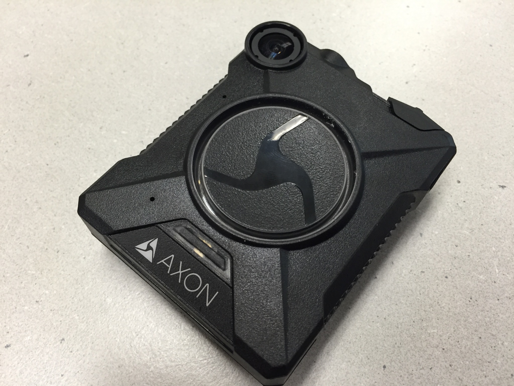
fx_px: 431
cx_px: 257
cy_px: 193
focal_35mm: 29
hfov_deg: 61.7
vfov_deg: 48.2
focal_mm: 4.15
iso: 125
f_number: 2.2
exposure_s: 1/30
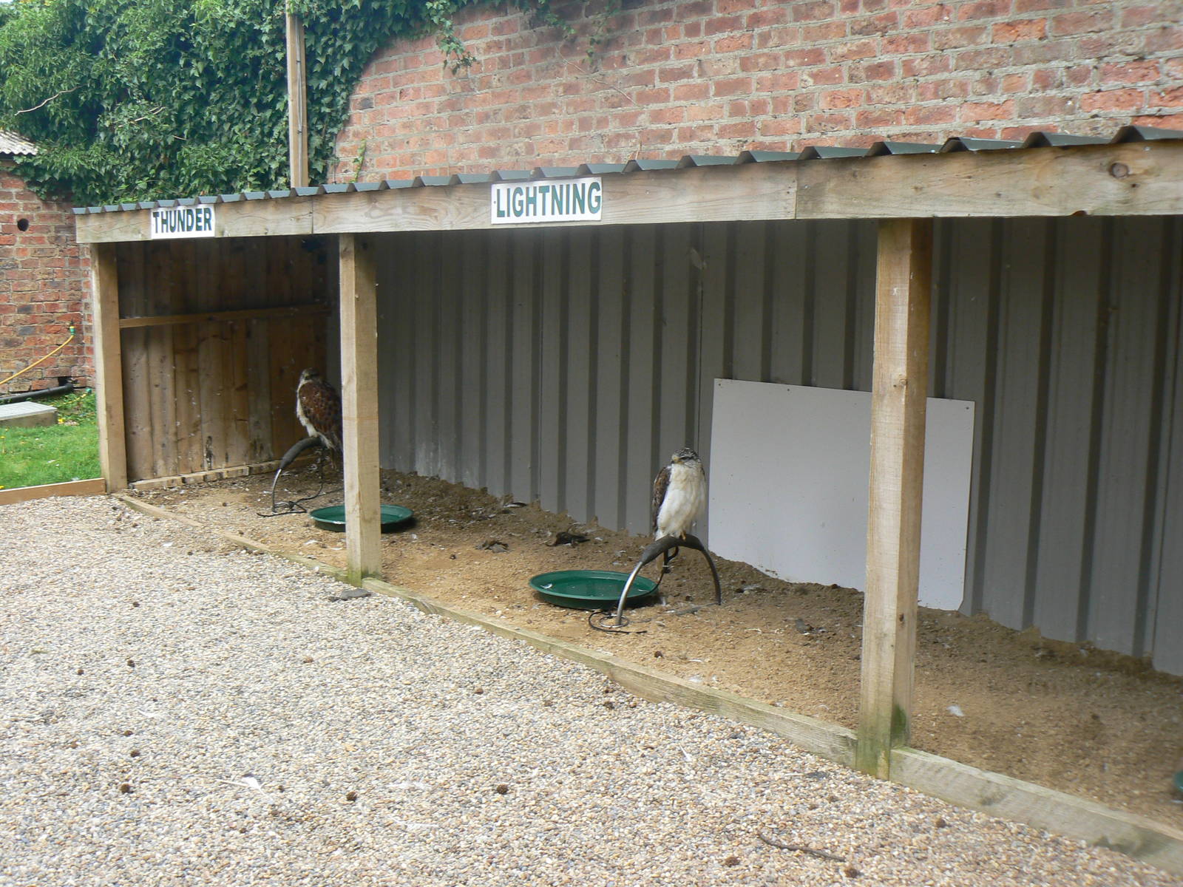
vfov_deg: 39.7
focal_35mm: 36
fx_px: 1230
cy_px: 444
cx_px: 592
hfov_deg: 51.4
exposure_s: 1/125
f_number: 5.6
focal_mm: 6
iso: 80
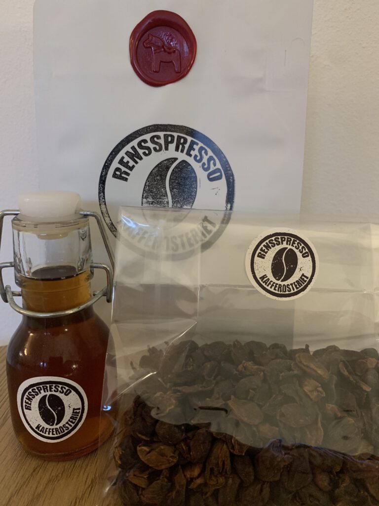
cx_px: 190
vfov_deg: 67.3
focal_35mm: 26
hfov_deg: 53.1
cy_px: 253
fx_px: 380
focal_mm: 4.25
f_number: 1.8
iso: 400
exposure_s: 1/25
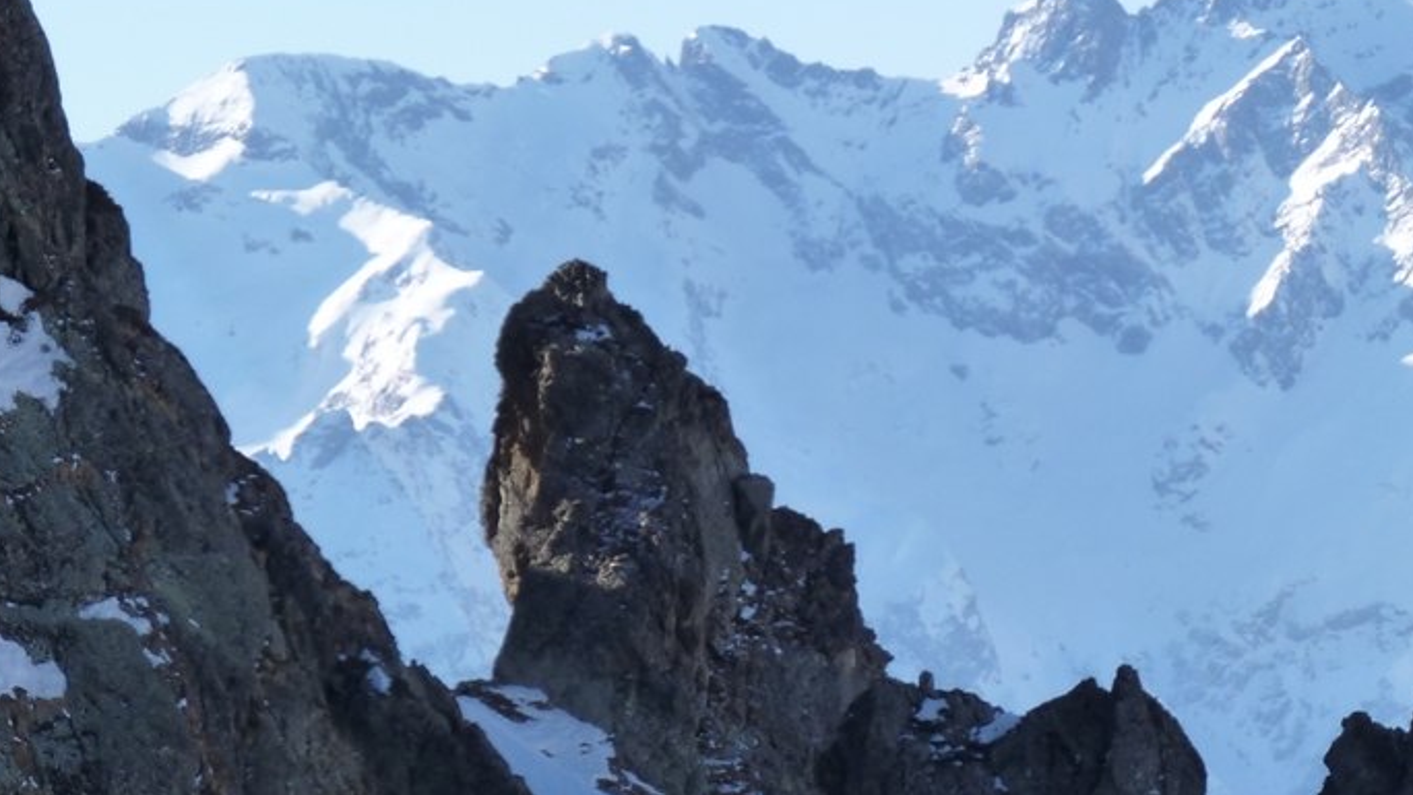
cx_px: 1178
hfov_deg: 7.7
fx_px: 10455
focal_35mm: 279
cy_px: 407
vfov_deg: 4.4
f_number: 5.6
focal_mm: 26
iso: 125
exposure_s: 1/320
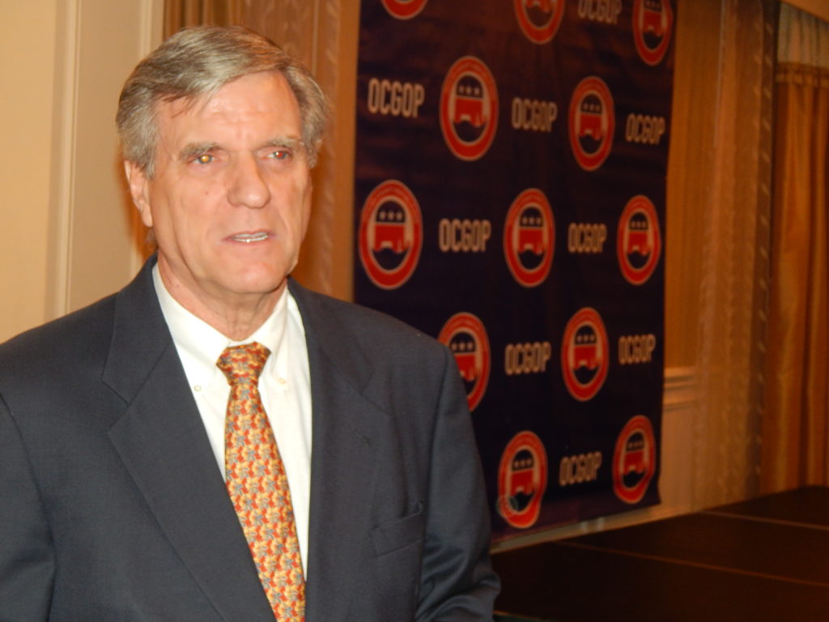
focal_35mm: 76
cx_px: 414
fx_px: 1820
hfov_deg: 25.7
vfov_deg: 19.4
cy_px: 311
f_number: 4.2
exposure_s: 1/30
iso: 280
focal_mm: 13.5
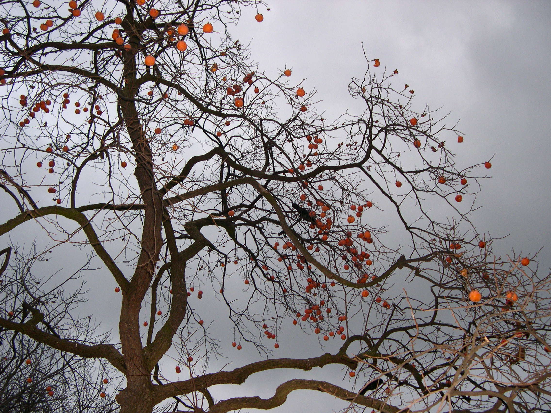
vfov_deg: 37.7
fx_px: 605
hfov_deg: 49.0
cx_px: 276
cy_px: 206
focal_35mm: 38
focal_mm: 8
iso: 155
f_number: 2.8
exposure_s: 1/30
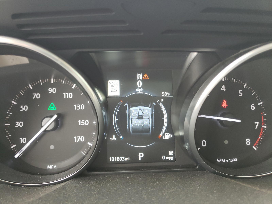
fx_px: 204
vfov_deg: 53.1
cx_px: 136
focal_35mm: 26
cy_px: 102
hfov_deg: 67.3
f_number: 1.5
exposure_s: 1/60.2
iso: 194
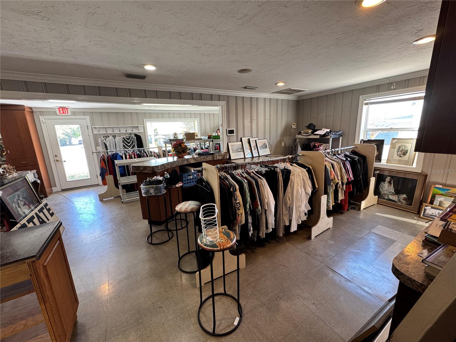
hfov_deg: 102.1
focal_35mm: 14
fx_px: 184
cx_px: 228
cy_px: 171
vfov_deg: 85.7
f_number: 2.2
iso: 200
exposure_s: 1/60
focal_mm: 2.22
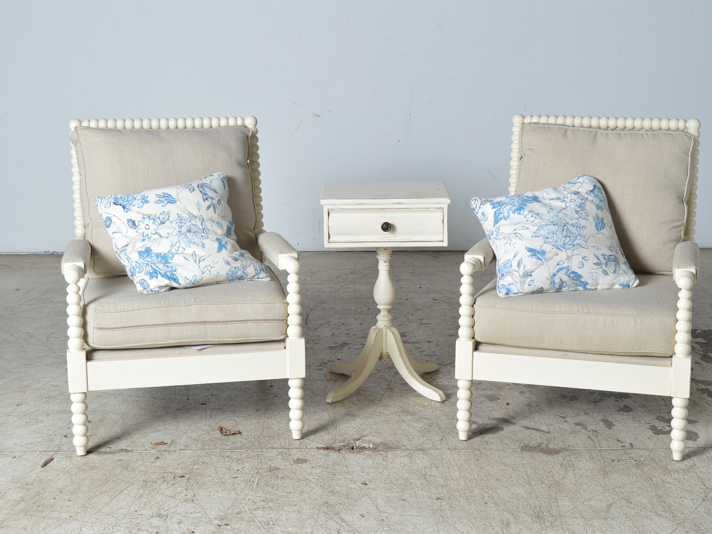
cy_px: 267
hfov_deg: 31.2
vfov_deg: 23.7
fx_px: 1275
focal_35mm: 62
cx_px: 402
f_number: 9
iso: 100
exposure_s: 1/125
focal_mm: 38
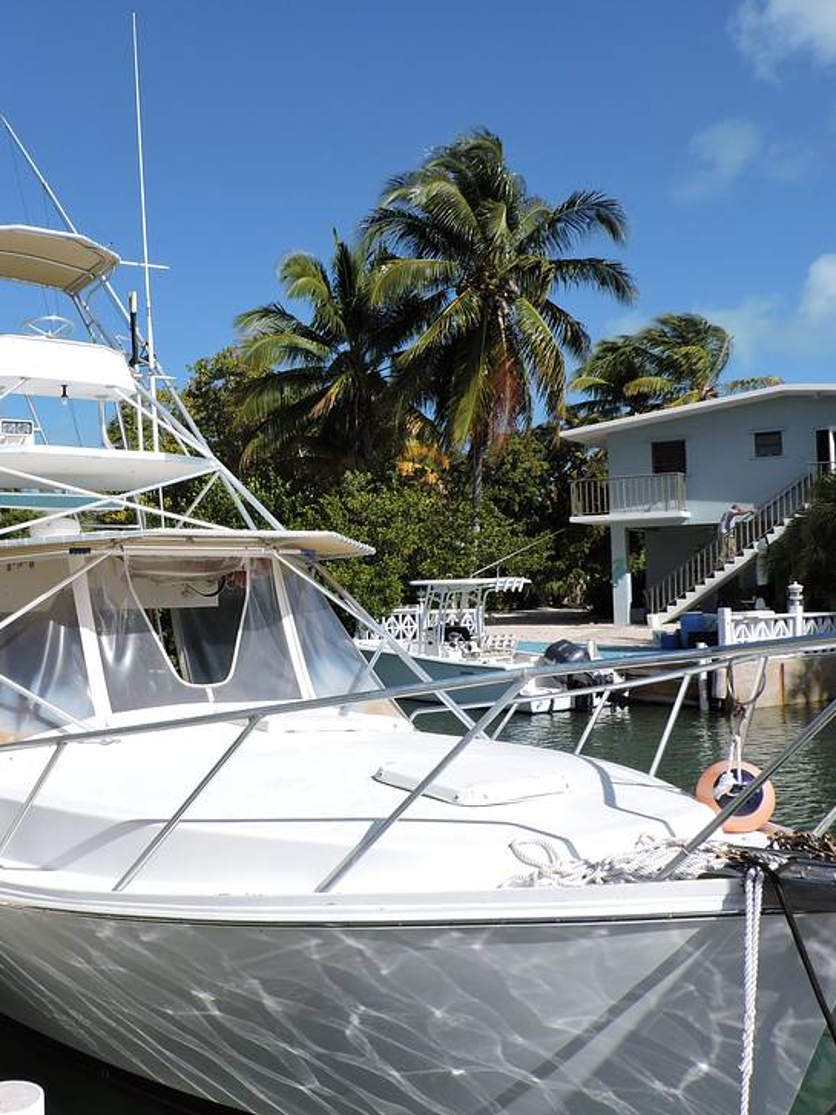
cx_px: 227
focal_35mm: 33
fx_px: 1063
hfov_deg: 41.9
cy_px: 560
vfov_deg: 55.4
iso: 100
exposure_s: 1/2000
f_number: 3
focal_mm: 4.3
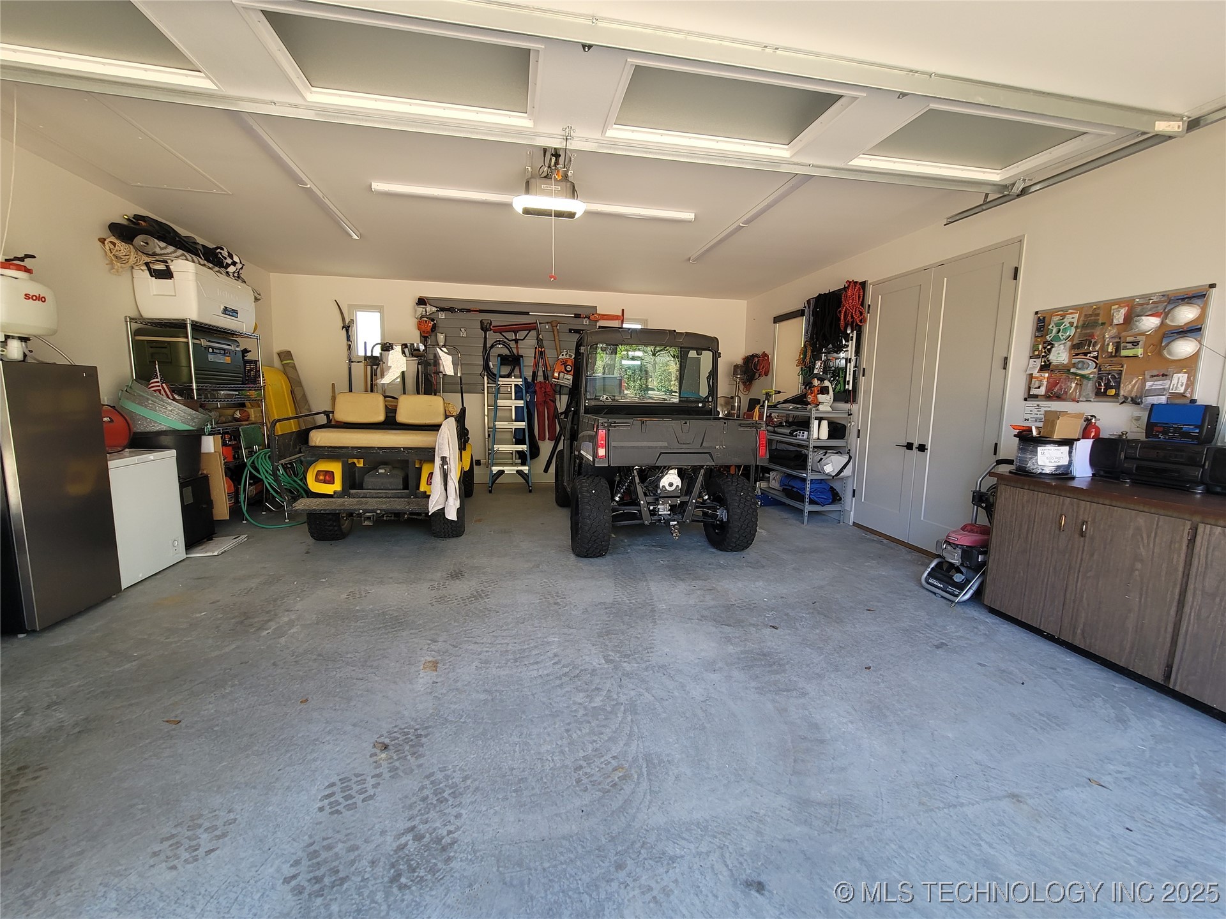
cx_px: 613
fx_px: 460
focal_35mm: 13
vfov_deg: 89.9
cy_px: 460
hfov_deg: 106.2
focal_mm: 2.2
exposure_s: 1/120
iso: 100
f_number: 2.2
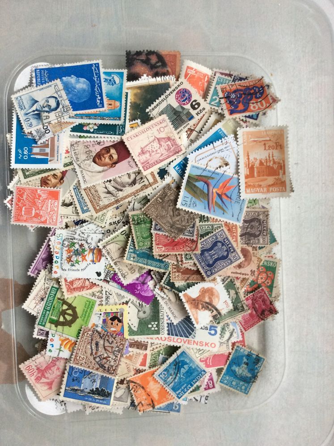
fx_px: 413
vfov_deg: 56.9
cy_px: 223
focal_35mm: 32
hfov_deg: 44.1
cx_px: 167
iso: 80
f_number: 2.4
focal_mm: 3.3
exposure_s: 1/25
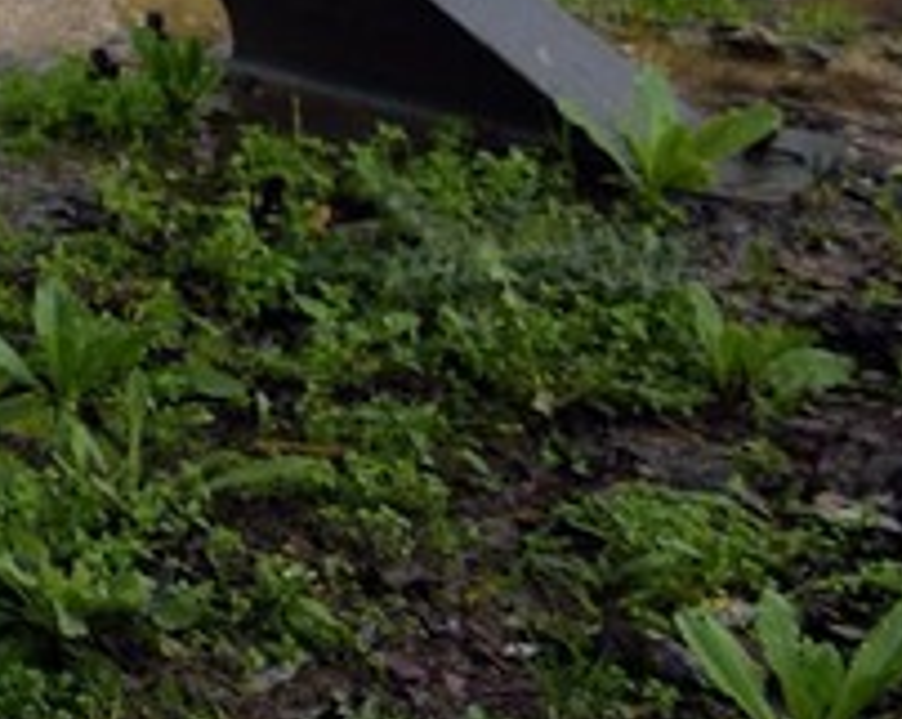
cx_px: -2228
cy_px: -880
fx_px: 6744
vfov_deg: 5.9
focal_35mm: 253
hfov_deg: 6.6
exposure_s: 1/200
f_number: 7.1
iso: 400
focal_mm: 34
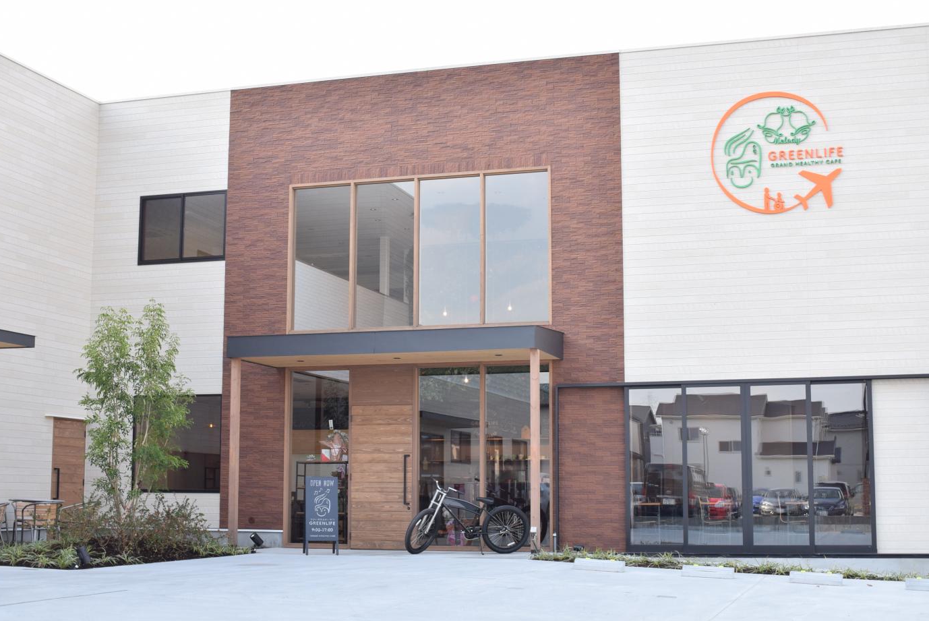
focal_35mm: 49
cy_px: 318
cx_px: 477
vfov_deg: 27.6
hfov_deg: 40.3
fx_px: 1265
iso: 400
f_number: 9
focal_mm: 30
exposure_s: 1/200
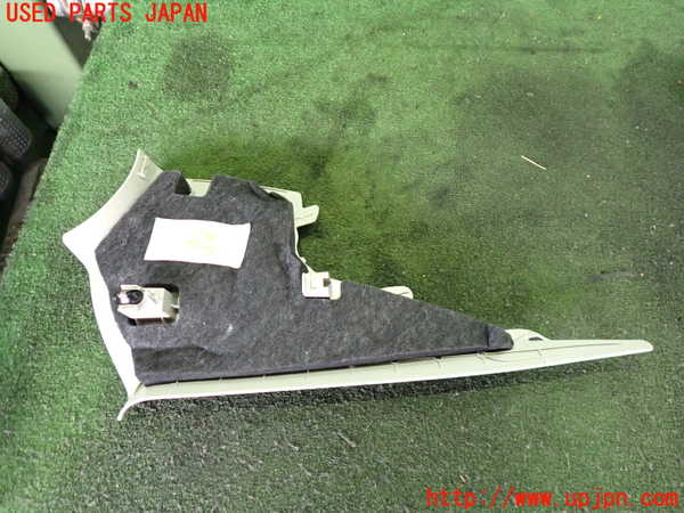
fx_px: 494
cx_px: 342
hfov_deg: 69.4
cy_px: 256
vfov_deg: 54.9
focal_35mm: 25
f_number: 2
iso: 400
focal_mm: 4.5
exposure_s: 1/30
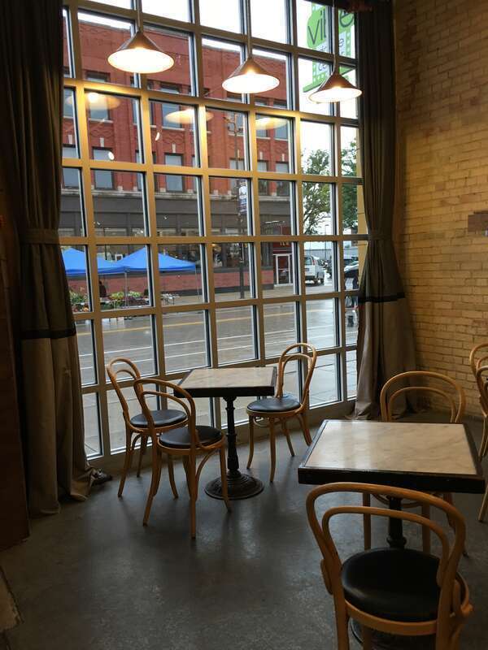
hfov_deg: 48.2
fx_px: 545
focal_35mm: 29
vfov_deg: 61.7
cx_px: 244
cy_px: 325
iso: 40
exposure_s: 1/15
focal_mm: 4.15
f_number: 2.2
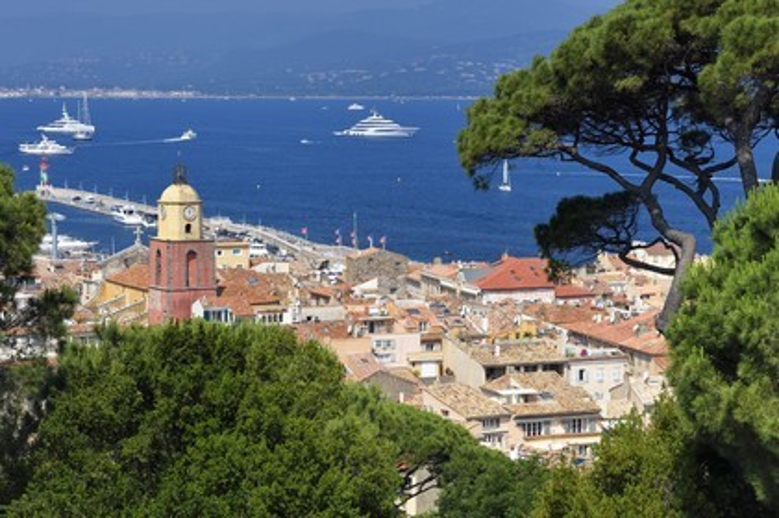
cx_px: 390
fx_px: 2119
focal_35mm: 98
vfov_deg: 13.9
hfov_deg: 20.8
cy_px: 259
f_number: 11
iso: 200
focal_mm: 98
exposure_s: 1/400
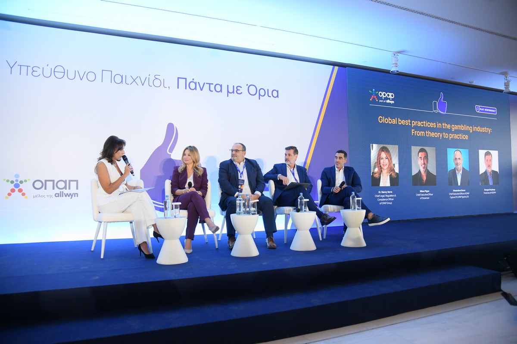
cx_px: 258
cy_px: 172
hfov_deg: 73.7
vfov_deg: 53.1
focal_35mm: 24
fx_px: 345
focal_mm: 24
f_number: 4
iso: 2500
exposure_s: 1/320
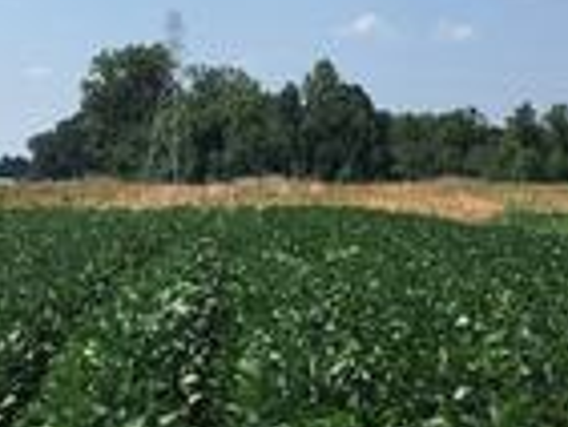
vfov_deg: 18.0
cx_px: 214
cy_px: 193
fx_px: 1347
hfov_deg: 23.8
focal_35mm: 82
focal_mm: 4.15
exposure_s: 1/1637
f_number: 2.2
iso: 25
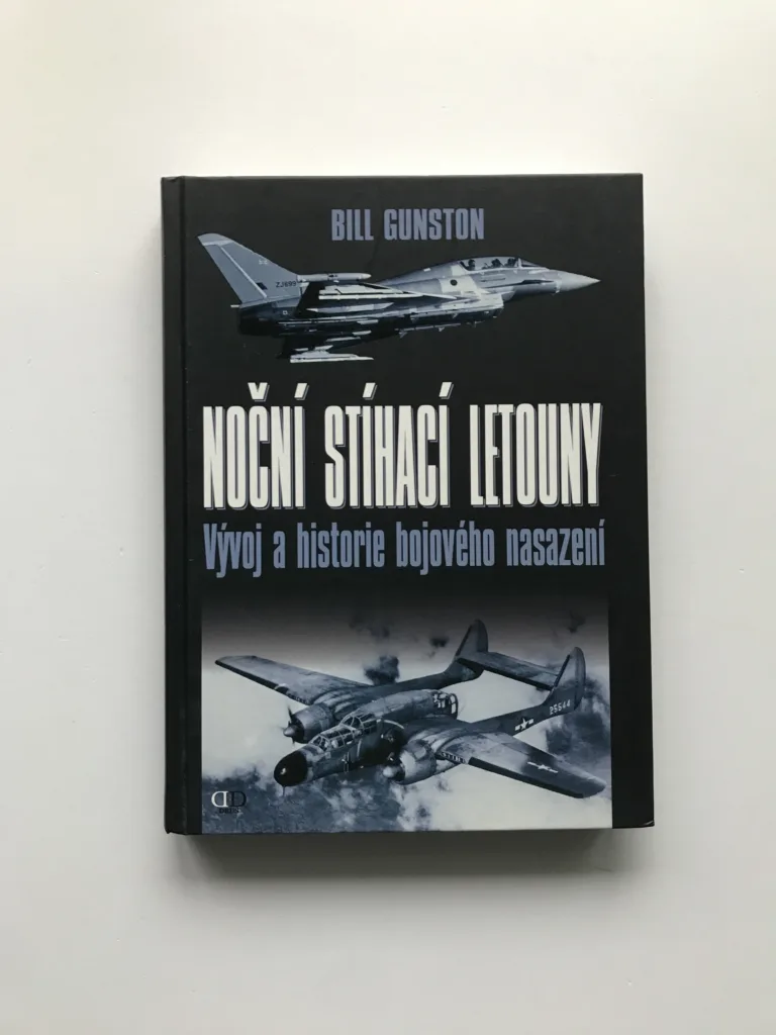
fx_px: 837
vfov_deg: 63.4
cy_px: 518
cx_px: 388
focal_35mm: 28
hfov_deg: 49.7
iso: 32
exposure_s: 1/20
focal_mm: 3.99
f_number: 1.8
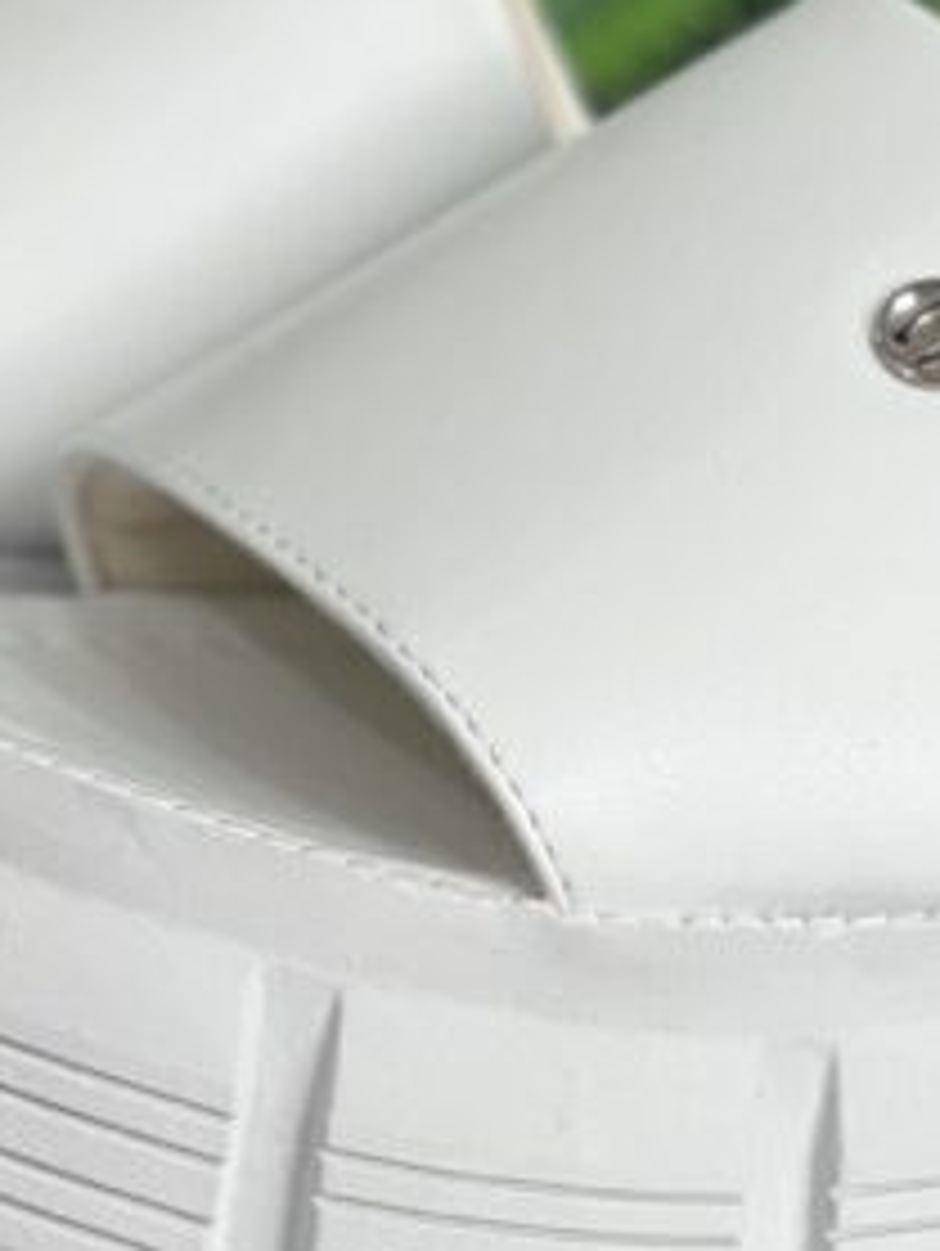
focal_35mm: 258
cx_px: 625
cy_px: 569
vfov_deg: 7.7
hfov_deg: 5.8
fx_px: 9327
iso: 125
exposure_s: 1/120
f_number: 2.8
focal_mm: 9
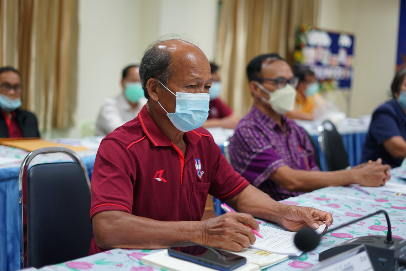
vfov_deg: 27.0
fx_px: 564
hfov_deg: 39.6
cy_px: 136
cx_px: 203
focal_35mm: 50
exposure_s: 1/100
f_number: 2
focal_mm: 50
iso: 400
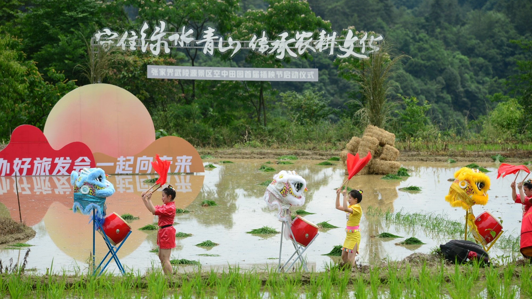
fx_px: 3104
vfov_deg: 5.5
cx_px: 266
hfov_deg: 9.8
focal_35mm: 220
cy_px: 163
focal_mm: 210
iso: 100
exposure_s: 1/320
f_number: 8
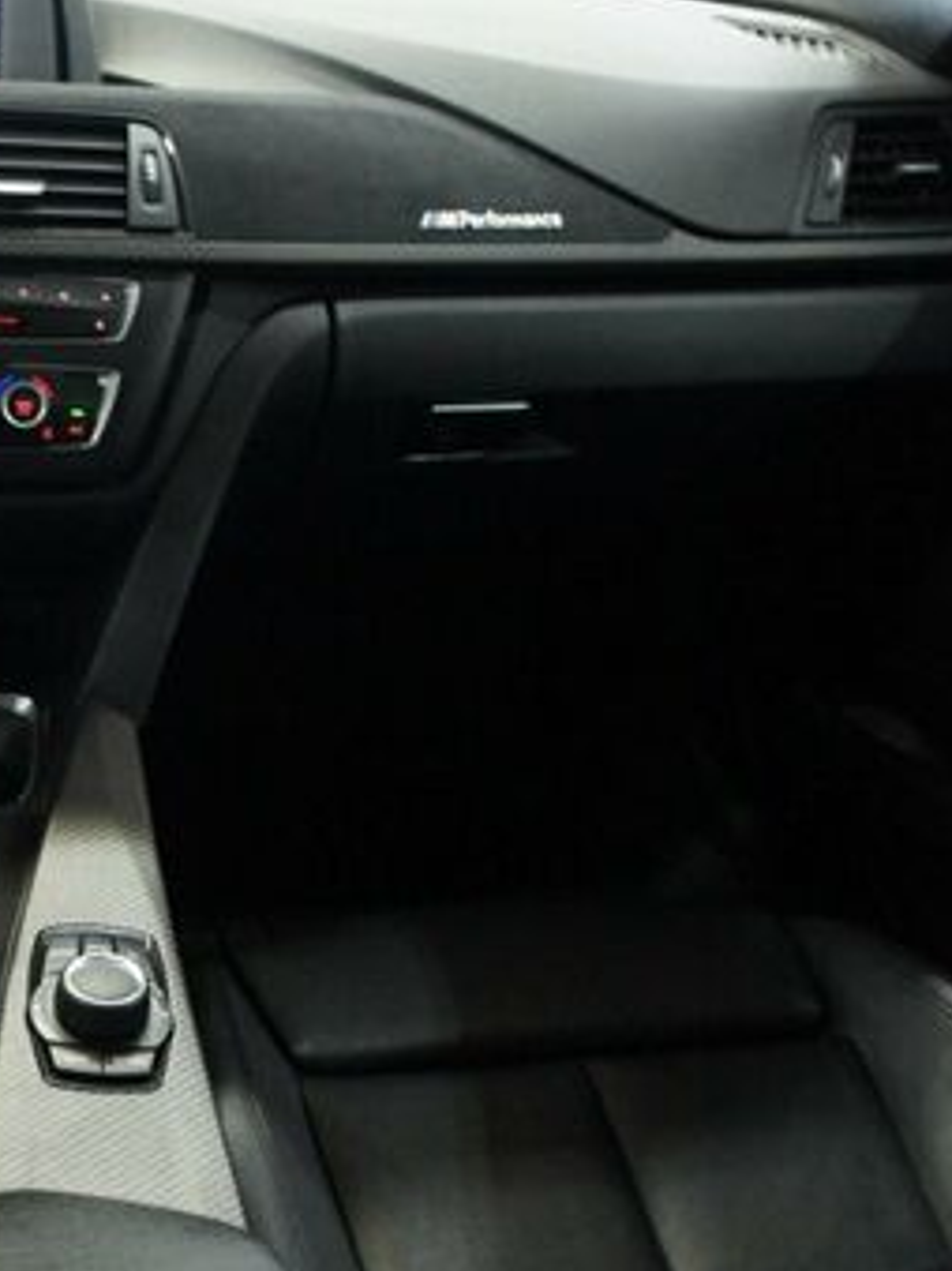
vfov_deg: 38.8
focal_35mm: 49
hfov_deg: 26.5
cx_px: -176
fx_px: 1798
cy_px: 724
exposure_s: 1/30
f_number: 3.5
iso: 1600
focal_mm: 18
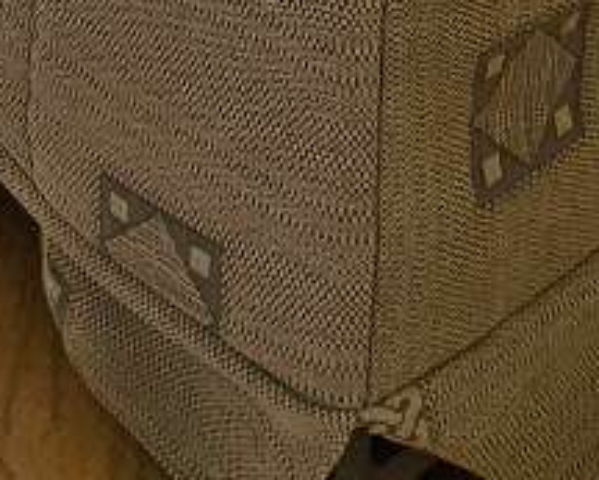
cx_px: 374
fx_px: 1561
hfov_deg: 21.7
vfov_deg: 11.0
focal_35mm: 88
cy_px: -978
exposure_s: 1/294
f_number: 2.2
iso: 50
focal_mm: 2.2
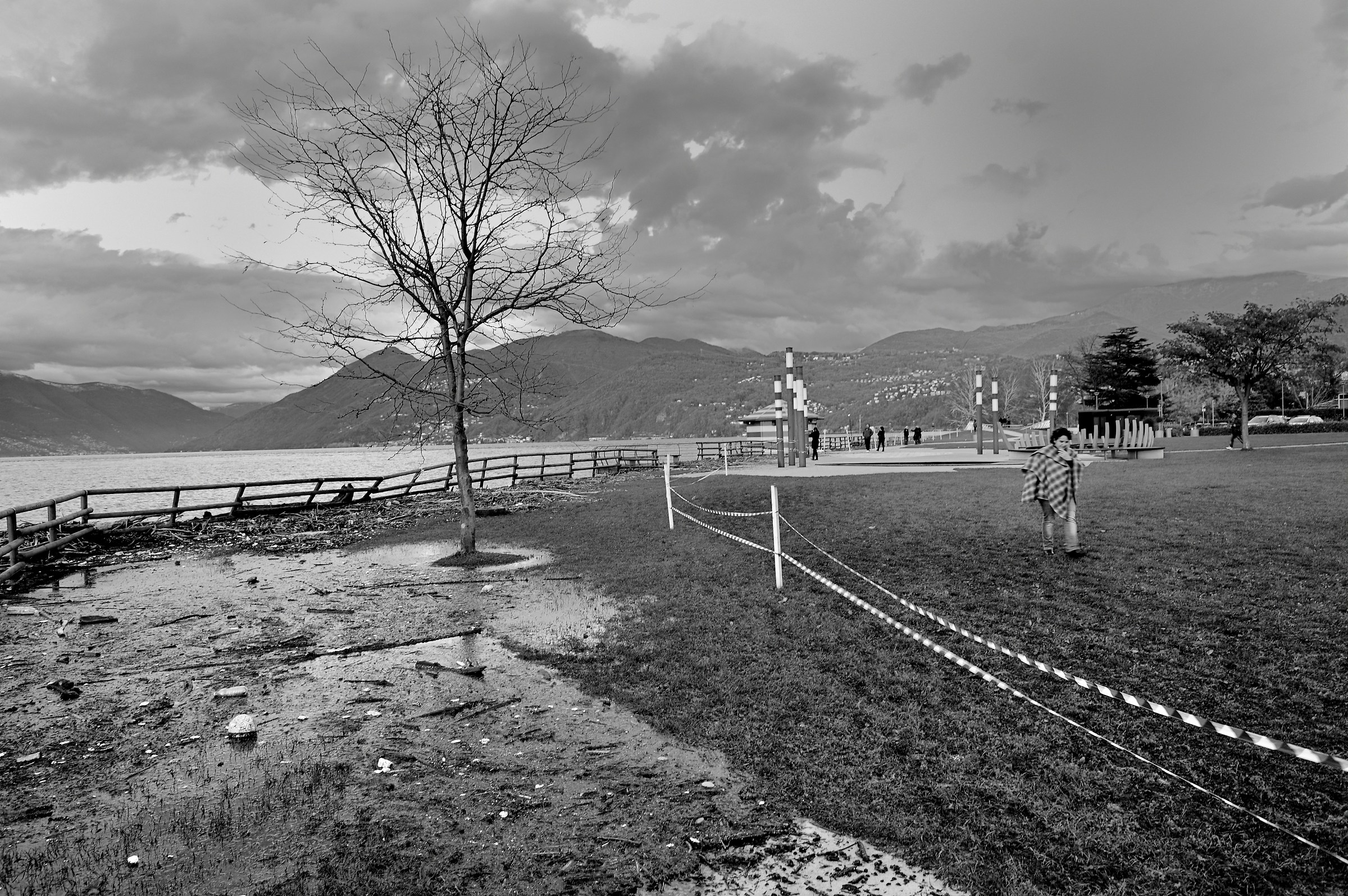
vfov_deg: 53.1
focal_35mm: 24
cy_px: 448
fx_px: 898
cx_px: 674
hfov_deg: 73.8
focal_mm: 24
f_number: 8
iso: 200
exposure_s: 1/20
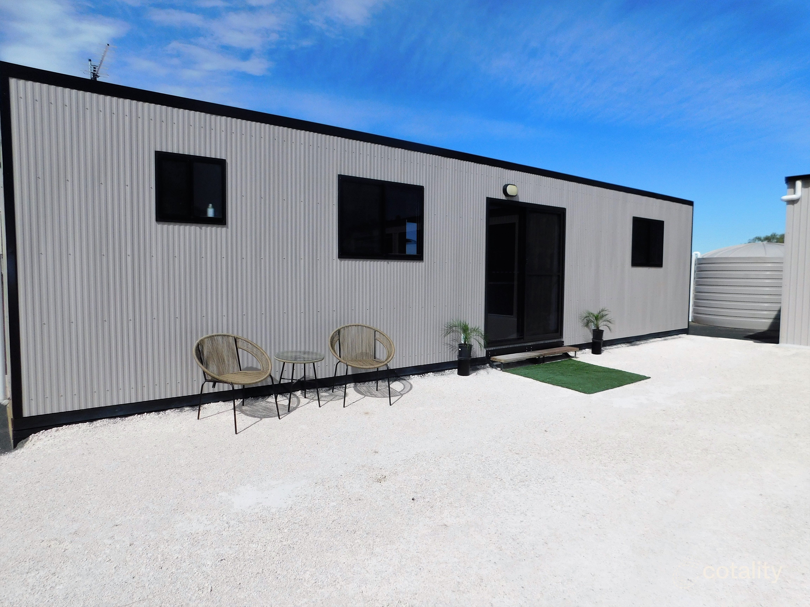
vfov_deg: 58.9
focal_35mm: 23
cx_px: 405
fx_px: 538
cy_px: 304
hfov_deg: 73.9
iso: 125
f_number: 6
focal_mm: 4
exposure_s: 1/1000
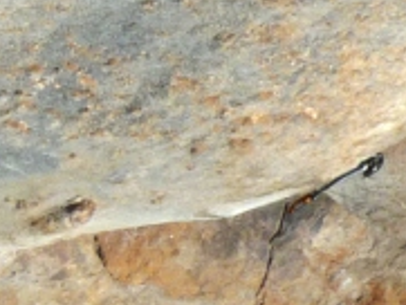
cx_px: -568
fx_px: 3720
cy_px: 65
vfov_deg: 4.7
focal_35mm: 317
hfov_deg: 6.0
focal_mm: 9.9
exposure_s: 1/800
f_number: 8
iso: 100
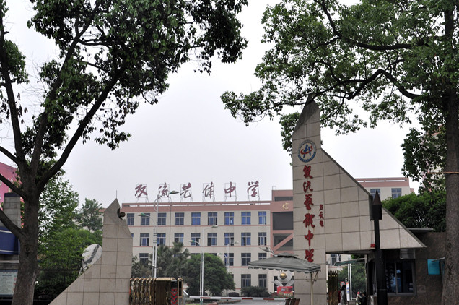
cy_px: 149
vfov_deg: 33.6
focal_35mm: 40
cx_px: 245
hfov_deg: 48.9
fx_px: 504
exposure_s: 1/100
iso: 200
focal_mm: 21
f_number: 13
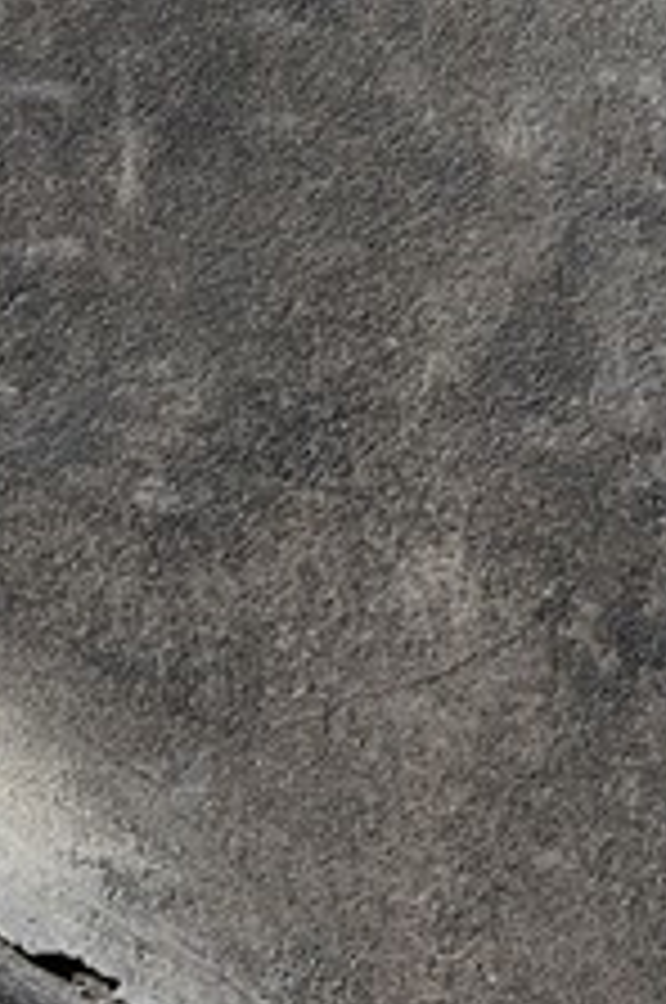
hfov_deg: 1.5
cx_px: 2192
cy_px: 1328
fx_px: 24995
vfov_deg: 2.3
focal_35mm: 898
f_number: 8
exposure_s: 1/250
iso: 200
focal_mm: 125
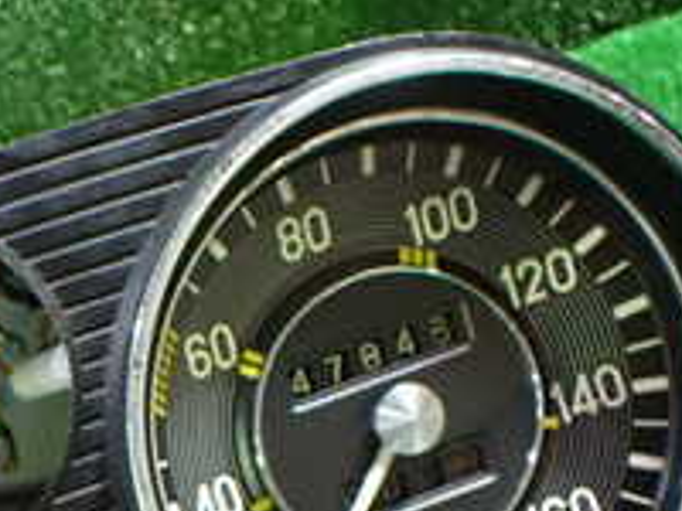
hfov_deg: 20.5
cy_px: 651
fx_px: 1773
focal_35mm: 90
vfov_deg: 15.7
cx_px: -109
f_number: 2.3
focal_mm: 5.4
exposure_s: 1/30
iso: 800
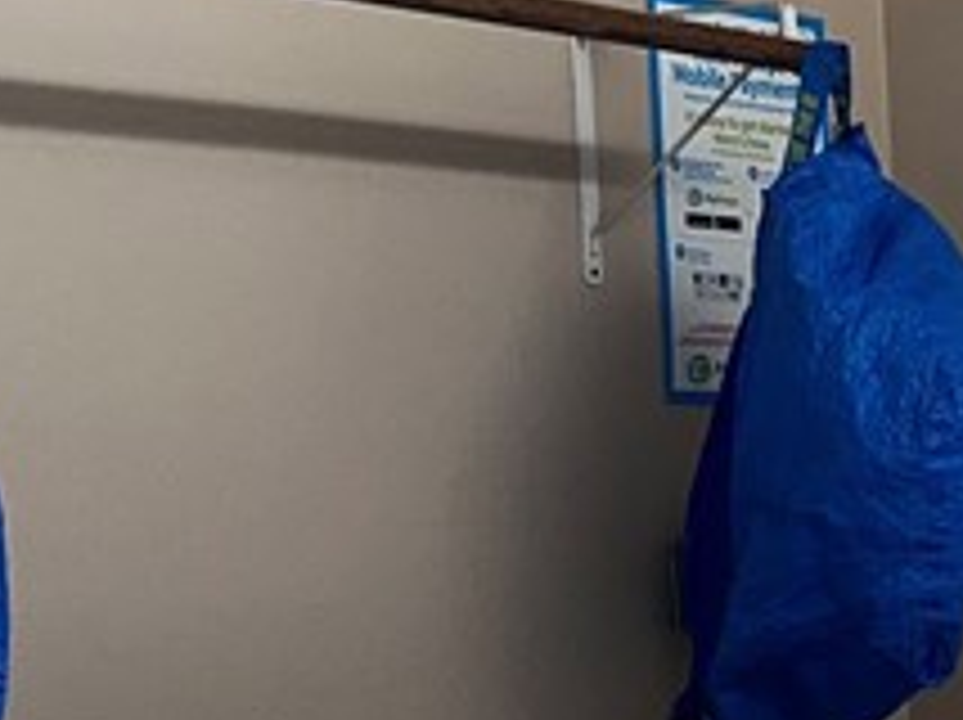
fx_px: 3196
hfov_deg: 15.5
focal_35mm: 115
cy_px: 670
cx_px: 1548
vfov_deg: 12.7
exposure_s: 1/120
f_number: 1.78
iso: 125
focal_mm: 6.86
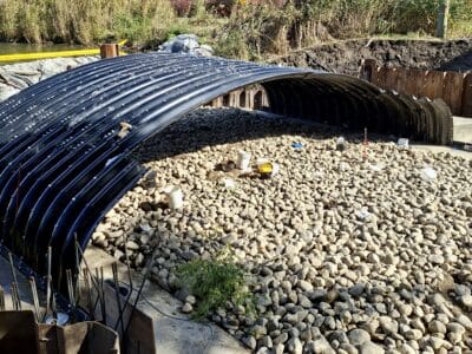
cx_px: 236
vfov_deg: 58.9
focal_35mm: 23
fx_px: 314
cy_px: 177
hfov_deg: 73.9
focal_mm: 5.54
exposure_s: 1/1342
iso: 50
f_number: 1.8
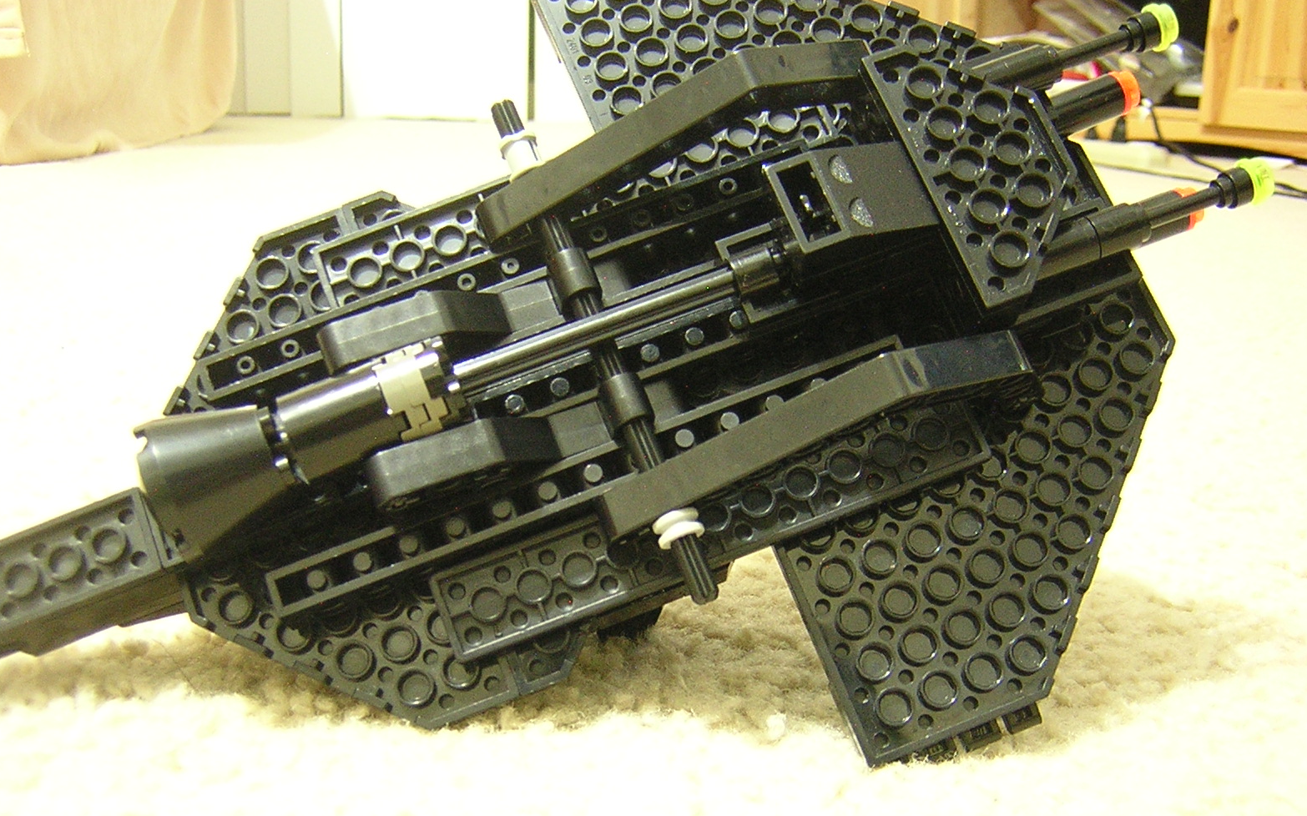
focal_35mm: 39
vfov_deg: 32.7
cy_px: 481
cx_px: 642
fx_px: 1389
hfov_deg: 50.4
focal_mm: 4.7
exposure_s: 1.24
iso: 400
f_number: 2.6
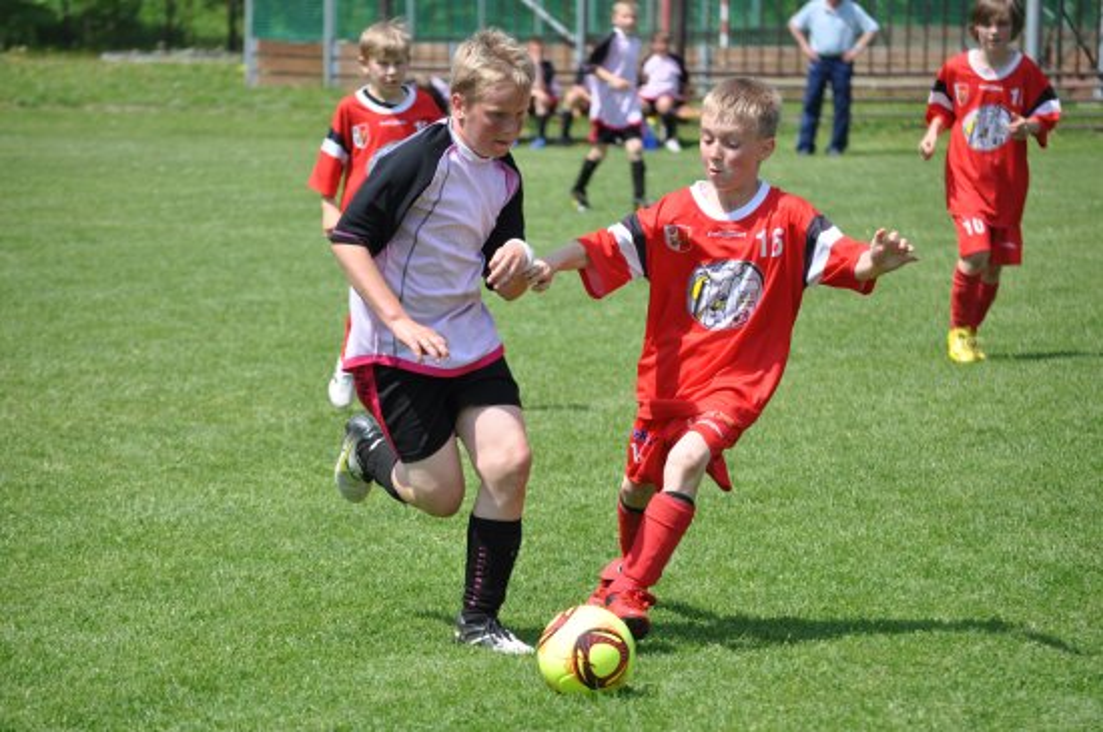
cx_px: 552
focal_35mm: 183
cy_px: 366
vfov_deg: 7.5
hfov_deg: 11.3
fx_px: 5599
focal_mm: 122
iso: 400
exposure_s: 1/1600
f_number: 6.3
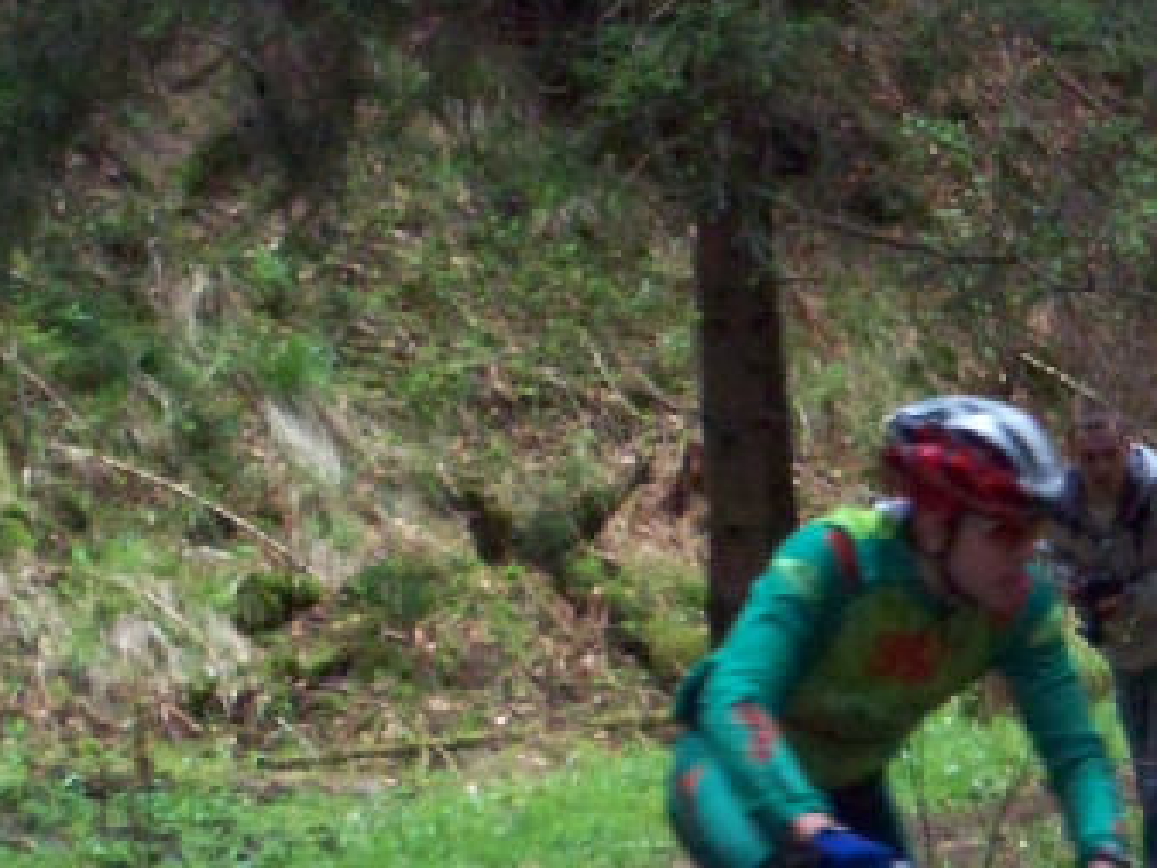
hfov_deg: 7.1
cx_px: 759
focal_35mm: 278
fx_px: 9295
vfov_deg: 5.3
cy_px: 937
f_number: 4.4
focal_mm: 19.2
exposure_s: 1/125
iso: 400
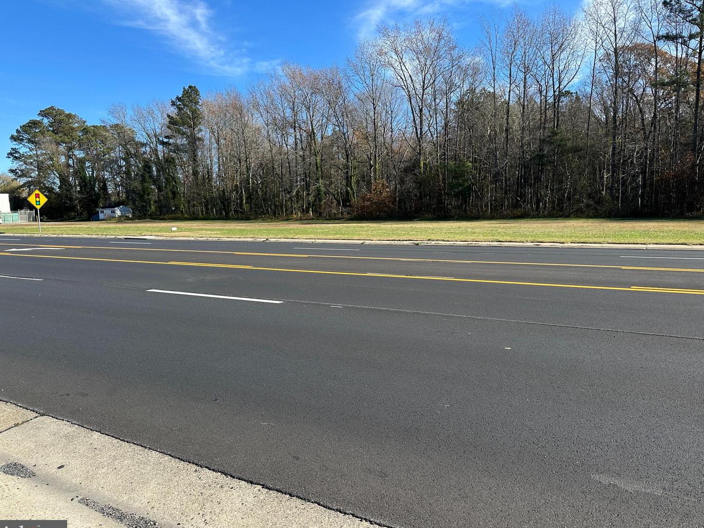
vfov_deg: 54.9
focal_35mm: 25
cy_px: 274
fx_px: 509
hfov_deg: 69.4
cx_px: 344
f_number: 1.78
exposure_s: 1/2203
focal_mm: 6.86
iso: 80
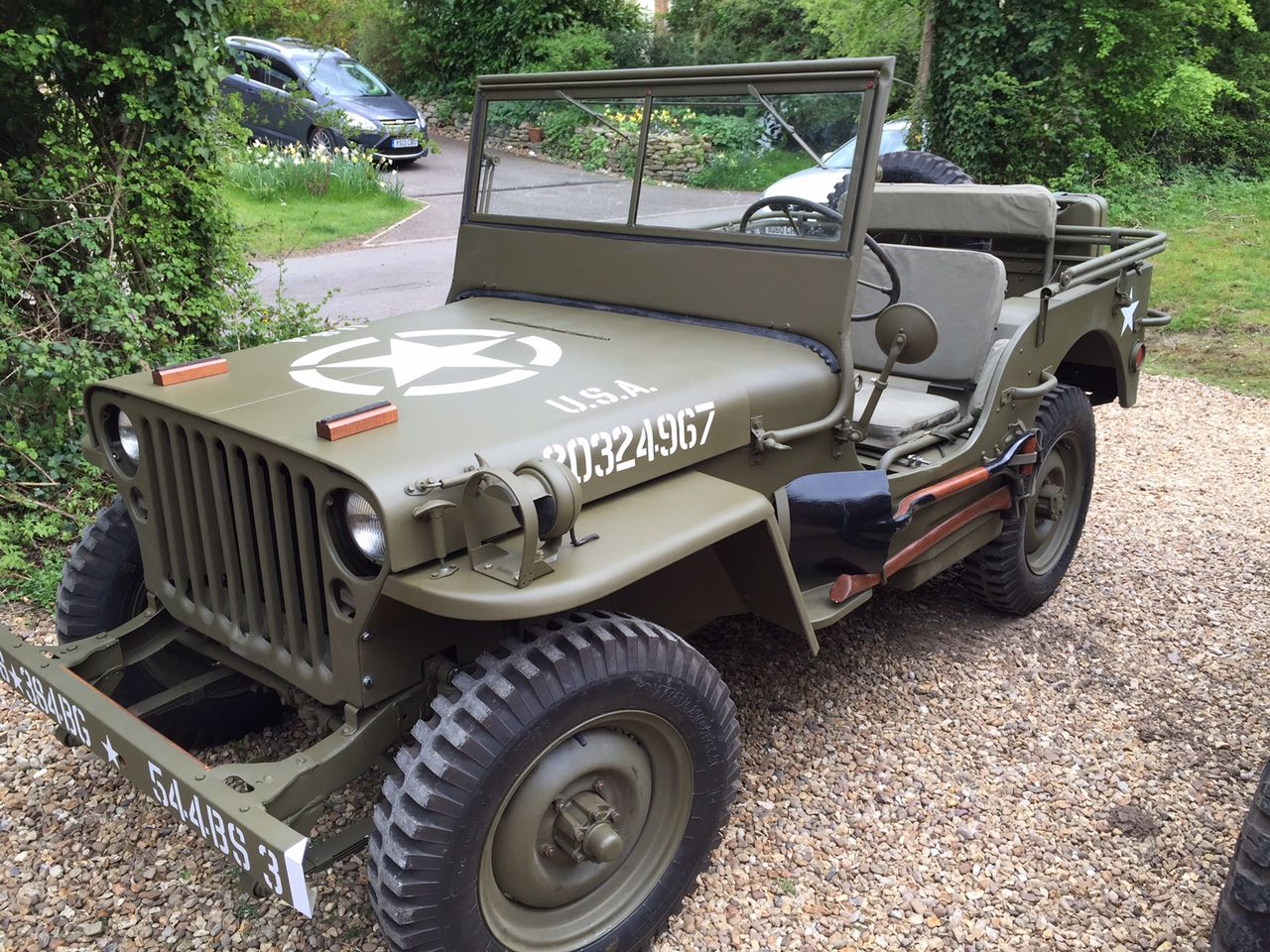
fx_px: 1064
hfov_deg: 61.7
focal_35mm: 29
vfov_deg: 48.2
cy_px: 476
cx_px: 635
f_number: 2.2
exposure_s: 1/129
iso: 32
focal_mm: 4.15
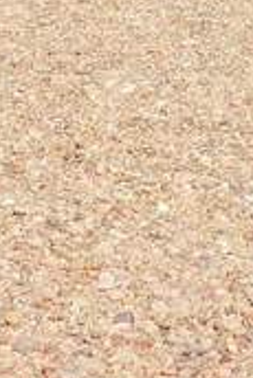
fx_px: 2935
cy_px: -545
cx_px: 295
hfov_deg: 4.9
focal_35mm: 279
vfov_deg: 6.9
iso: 125
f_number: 3.5
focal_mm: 6.3
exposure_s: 1/1250
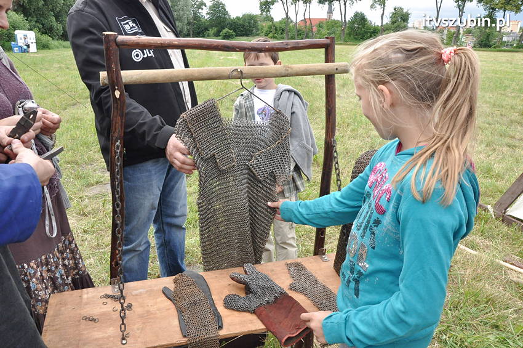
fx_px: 392
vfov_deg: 47.8
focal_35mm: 27
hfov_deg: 67.4
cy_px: 174
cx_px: 262
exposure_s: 1/160
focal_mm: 18
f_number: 14
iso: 1250
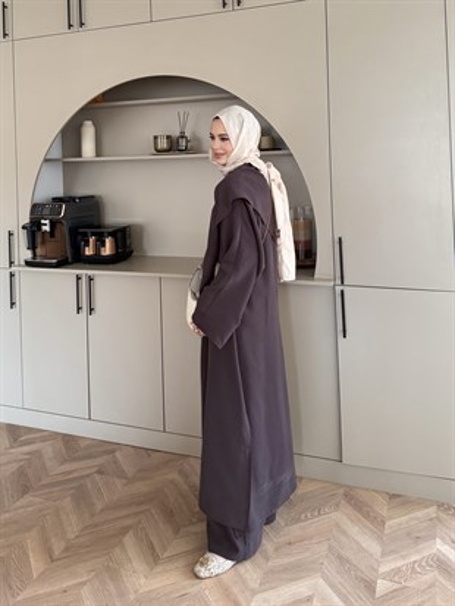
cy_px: 303
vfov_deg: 71.6
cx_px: 228
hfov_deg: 56.8
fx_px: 420
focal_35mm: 24
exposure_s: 1/121
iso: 160
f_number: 1.78
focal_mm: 6.76
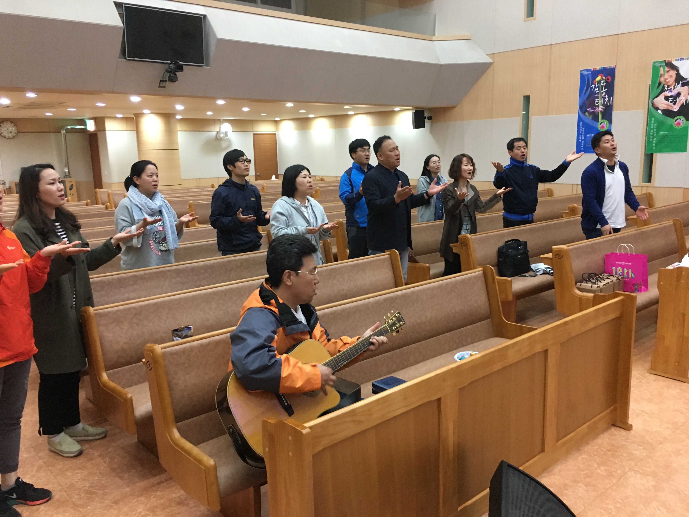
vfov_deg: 48.2
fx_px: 577
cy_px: 258
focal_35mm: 29
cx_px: 344
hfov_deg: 61.7
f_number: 2.2
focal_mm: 4.15
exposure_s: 1/24
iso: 200
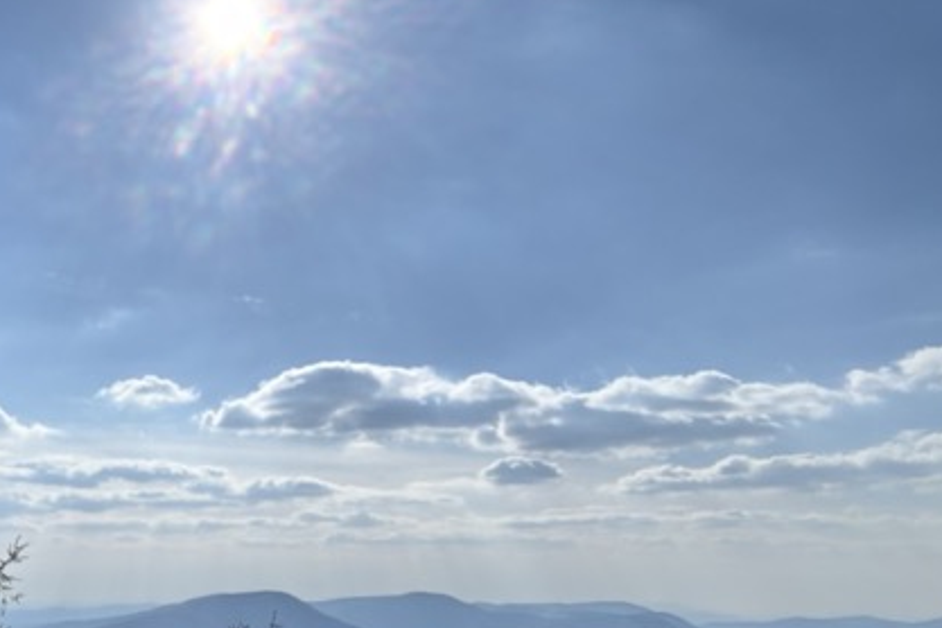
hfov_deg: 47.4
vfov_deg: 34.2
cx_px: 219
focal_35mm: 39
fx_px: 1020
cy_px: 337
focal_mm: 2.69
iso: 25
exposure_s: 1/2825
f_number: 1.9
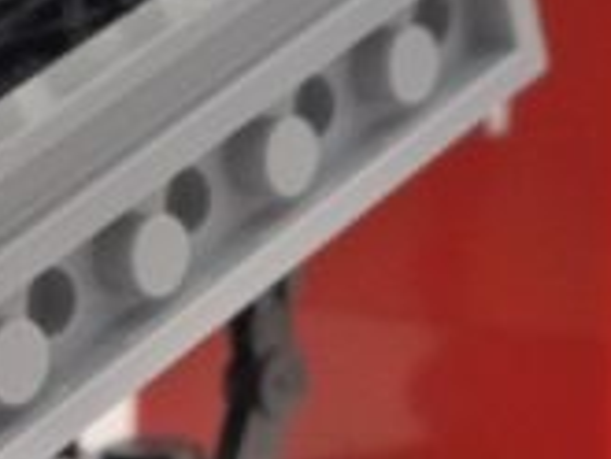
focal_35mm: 160
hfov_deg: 12.0
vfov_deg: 9.2
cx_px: -144
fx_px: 2826
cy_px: 478
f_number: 3.6
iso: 400
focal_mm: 5.9
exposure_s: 1/20
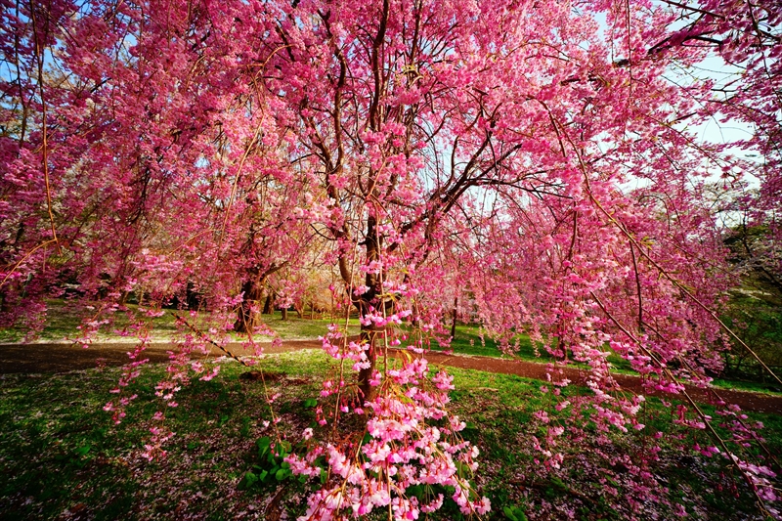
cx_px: 391
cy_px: 260
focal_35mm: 12
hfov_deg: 112.6
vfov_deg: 90.0
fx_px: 261
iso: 100
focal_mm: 12
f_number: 8
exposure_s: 1/125
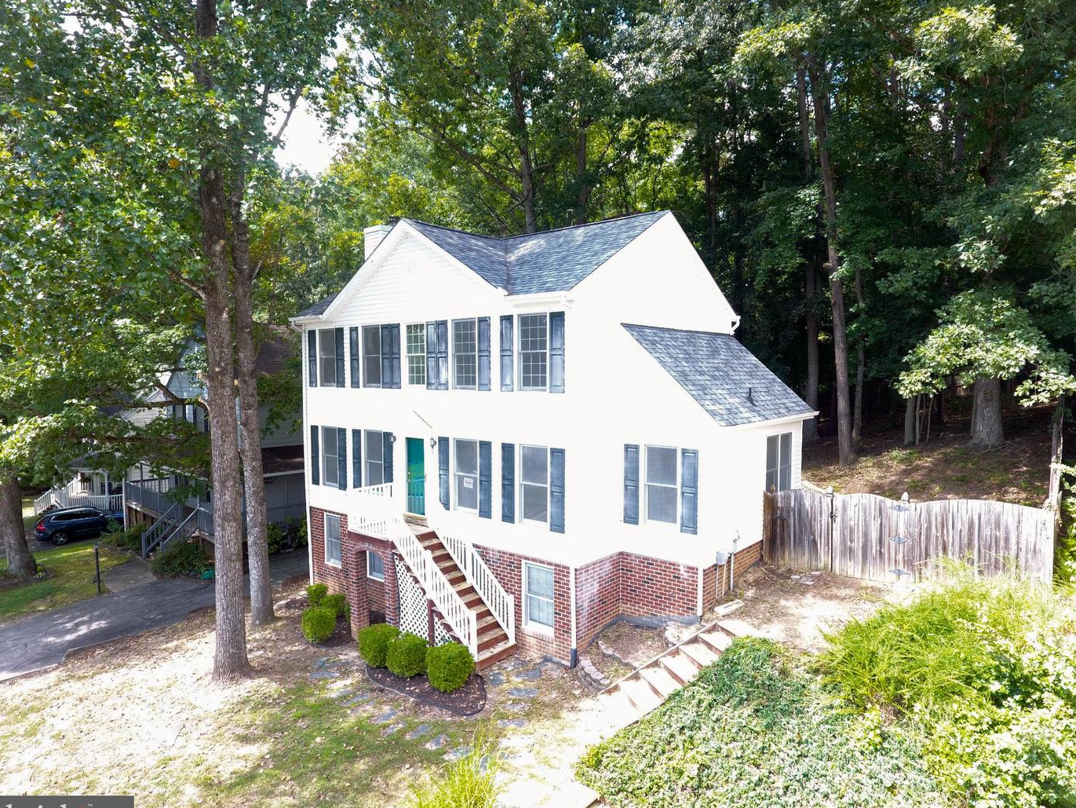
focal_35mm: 21
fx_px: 653
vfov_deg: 63.5
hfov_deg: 78.9
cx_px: 561
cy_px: 417
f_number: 2.8
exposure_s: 1/50
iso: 104
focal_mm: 3.61
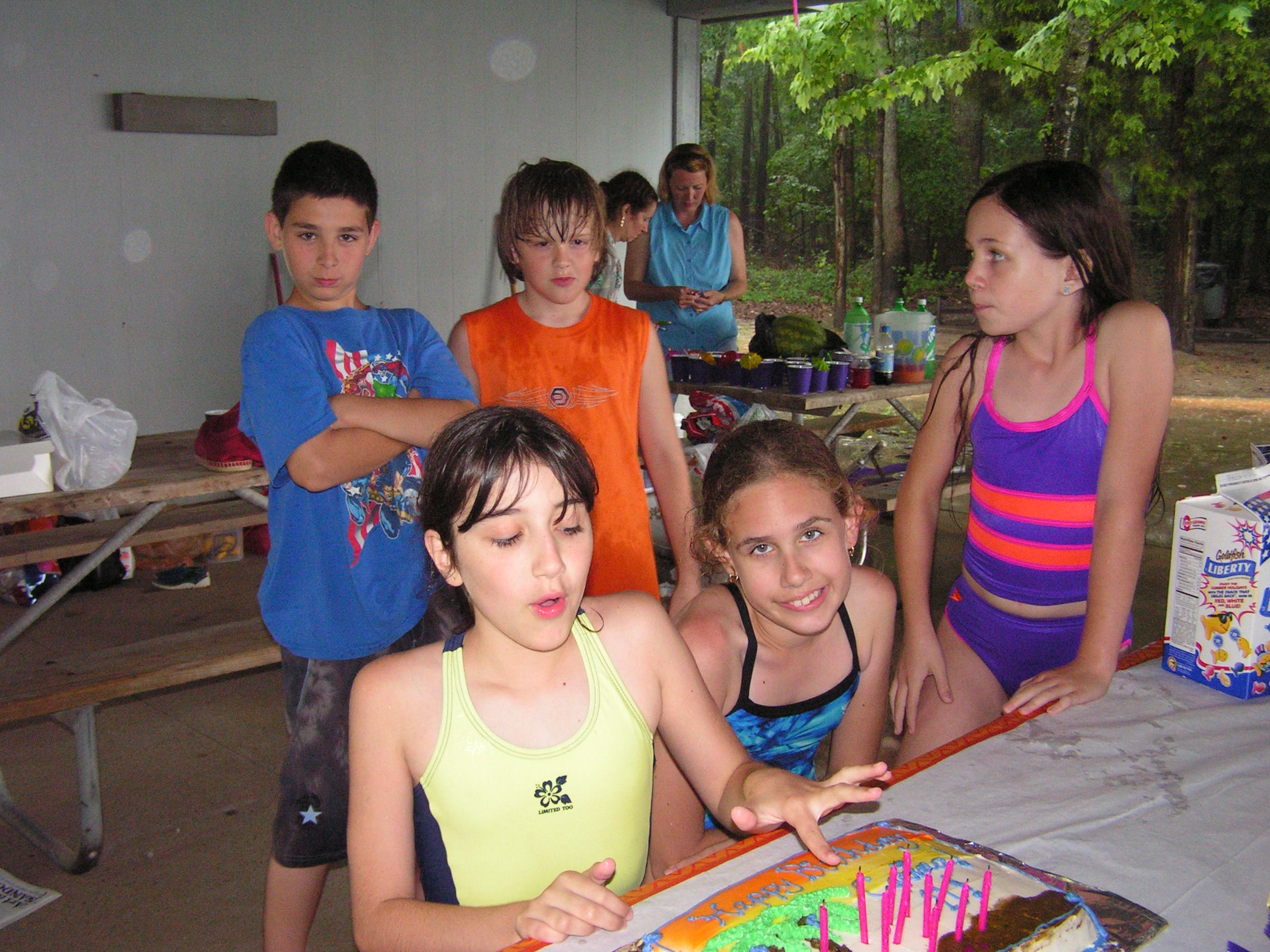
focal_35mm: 38
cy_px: 476
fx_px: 1394
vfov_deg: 37.7
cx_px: 635
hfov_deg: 49.0
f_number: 2.8
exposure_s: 1/40
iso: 200
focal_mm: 6.3
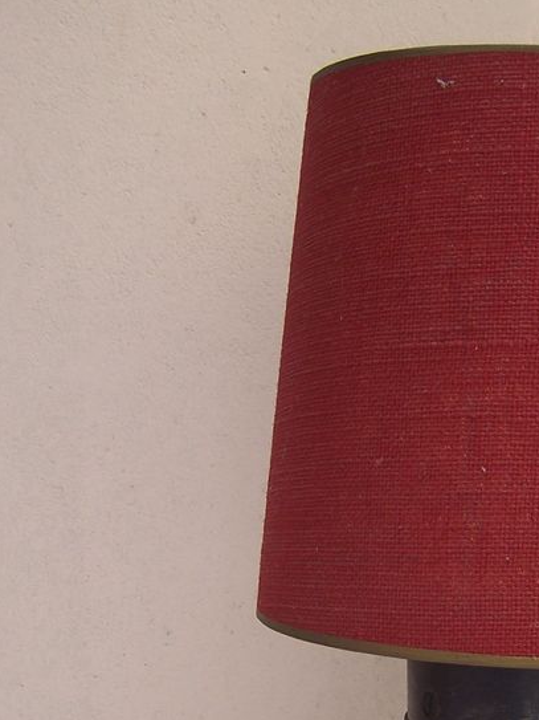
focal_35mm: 70
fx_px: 1454
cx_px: 450
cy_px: 591
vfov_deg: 27.2
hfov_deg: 20.7
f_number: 2.8
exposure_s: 1/125
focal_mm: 6.3
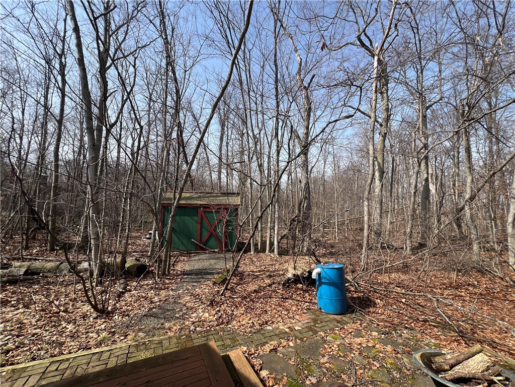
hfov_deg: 106.2
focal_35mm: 13
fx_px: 193
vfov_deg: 89.9
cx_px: 258
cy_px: 194
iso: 32
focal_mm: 1.57
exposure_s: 1/881
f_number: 1.8
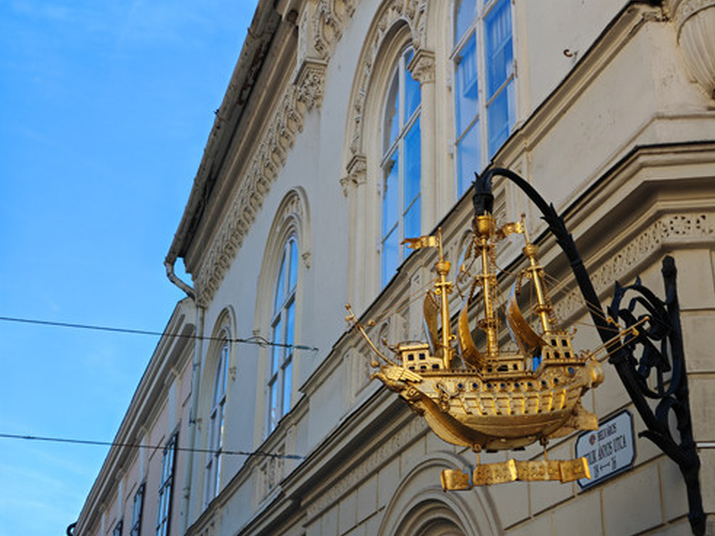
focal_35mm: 57
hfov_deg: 33.8
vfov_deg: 25.6
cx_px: 363
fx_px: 1177
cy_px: 272
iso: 50
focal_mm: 7.62
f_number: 1.6
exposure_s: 1/980
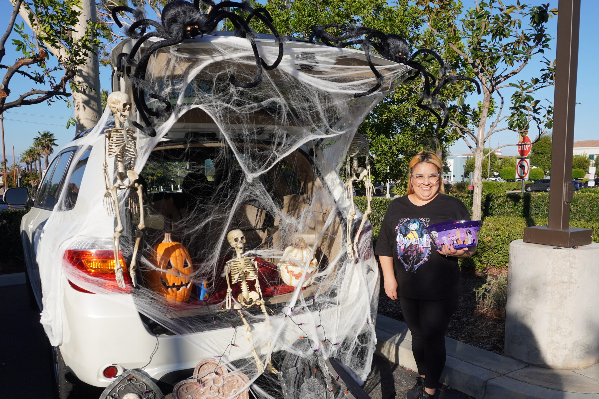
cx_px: 298
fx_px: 516
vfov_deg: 42.0
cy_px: 248
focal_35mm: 31
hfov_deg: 60.3
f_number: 8
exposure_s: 1/320
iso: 100
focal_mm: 16
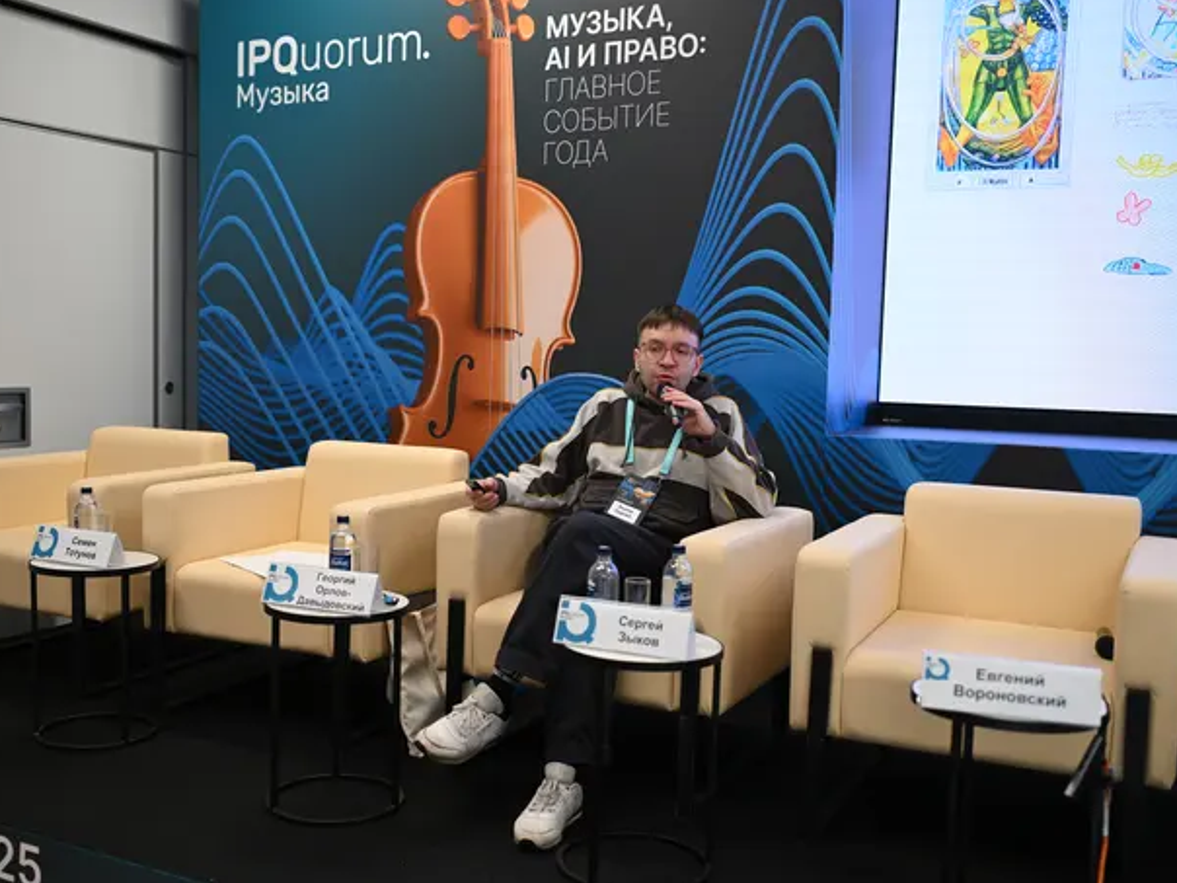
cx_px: 528
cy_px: 449
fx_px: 1326
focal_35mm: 39
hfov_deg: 47.8
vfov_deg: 36.8
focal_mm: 35
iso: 400
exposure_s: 1/200
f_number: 1.8
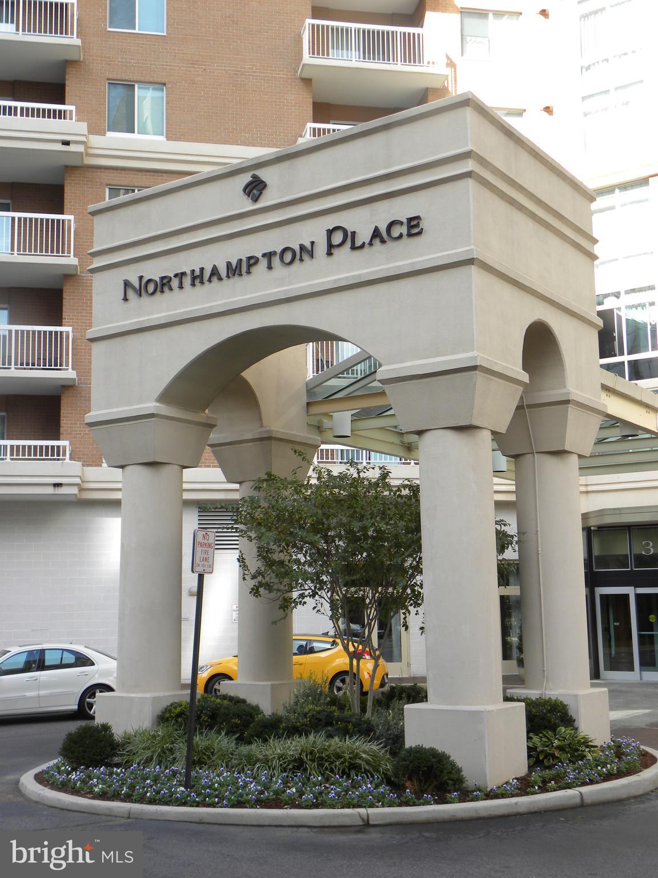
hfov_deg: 31.5
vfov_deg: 41.2
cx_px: 329
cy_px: 439
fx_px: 1166
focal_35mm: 46
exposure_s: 1/133
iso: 64
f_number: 3.5
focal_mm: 8.2
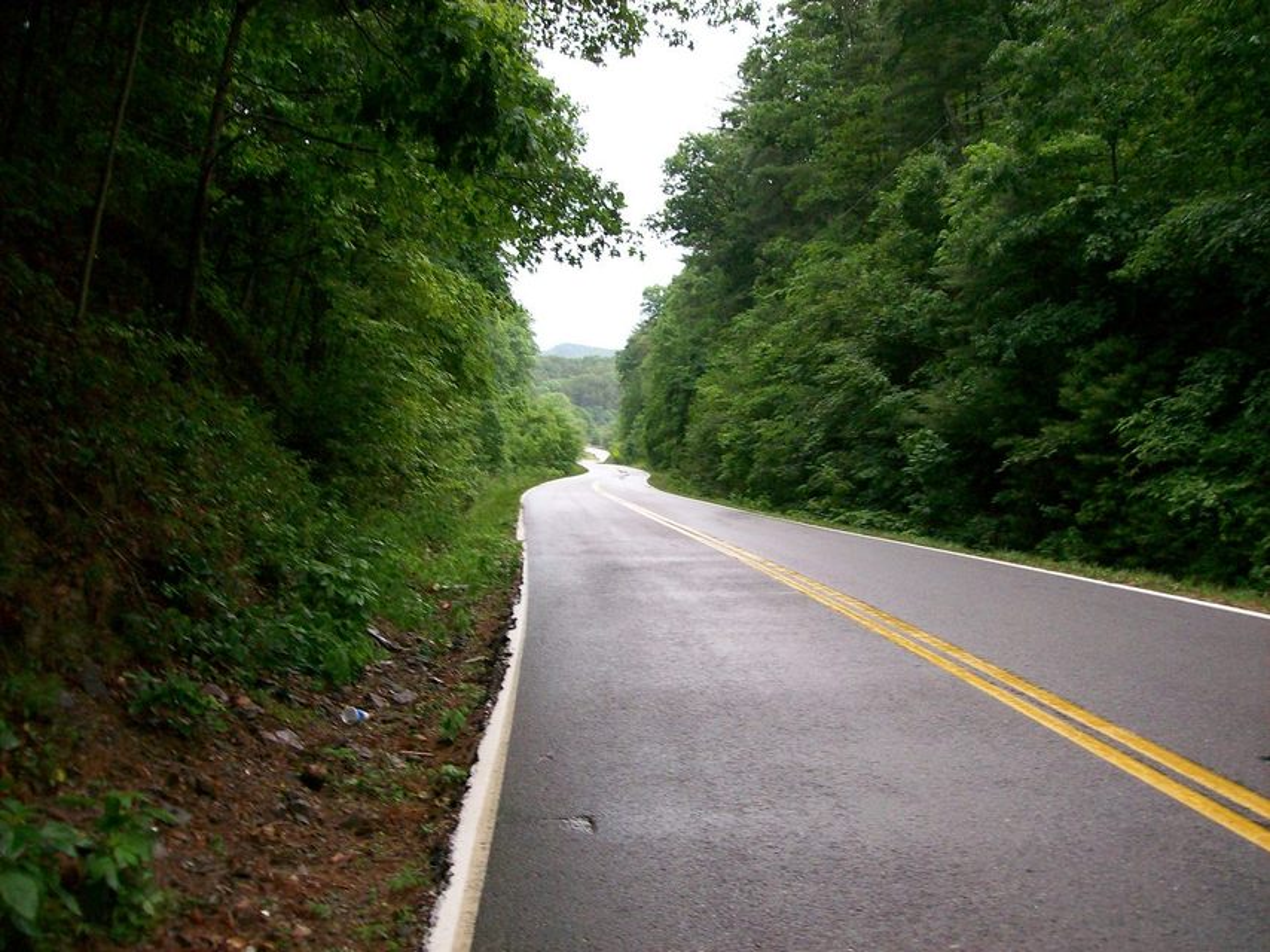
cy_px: 476
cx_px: 635
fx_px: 1320
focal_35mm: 36
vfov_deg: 39.6
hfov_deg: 51.4
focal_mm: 6
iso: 140
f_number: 2.7
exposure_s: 1/64
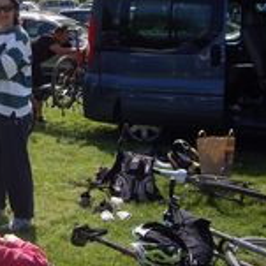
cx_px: 4
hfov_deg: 19.0
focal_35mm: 89
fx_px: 774
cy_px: 79
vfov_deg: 19.4
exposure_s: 1/640
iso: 64
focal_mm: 7.9
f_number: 2.8
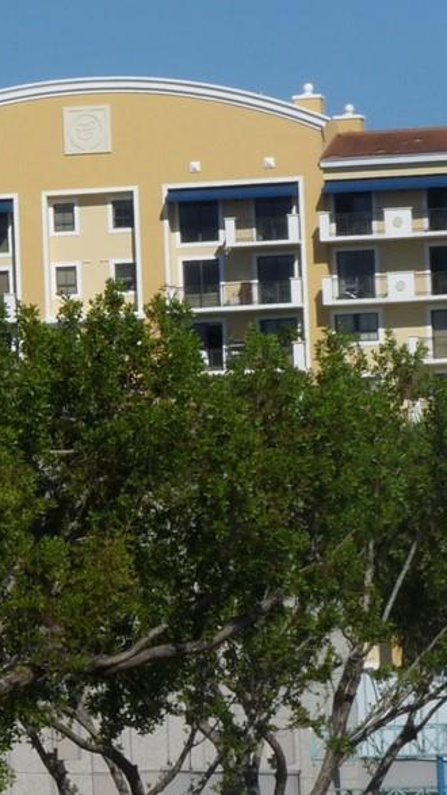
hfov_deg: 3.3
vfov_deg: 6.0
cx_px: -459
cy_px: 291
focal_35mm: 362
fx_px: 7631
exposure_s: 1/500
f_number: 8
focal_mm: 21.6
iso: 100
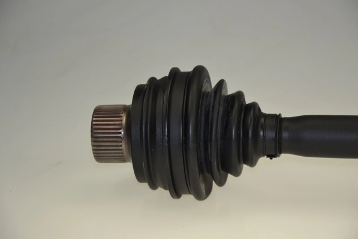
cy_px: 120
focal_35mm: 158
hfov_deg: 13.0
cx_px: 179
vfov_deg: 8.7
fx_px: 1566
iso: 100
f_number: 5.6
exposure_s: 1/160
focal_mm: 105
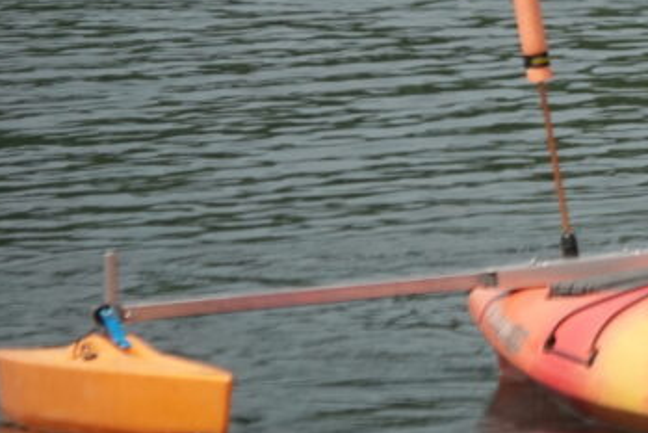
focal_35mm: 1172
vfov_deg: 1.2
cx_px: 737
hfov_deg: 1.8
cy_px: -75
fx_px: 21104
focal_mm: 146.76
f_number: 4
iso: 200
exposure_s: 1/1000
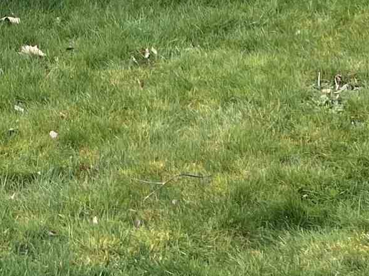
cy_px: -272
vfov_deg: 10.1
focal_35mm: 136
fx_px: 1449
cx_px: -112
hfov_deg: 13.9
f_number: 1.5
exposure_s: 1/1266
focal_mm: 5.7
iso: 50
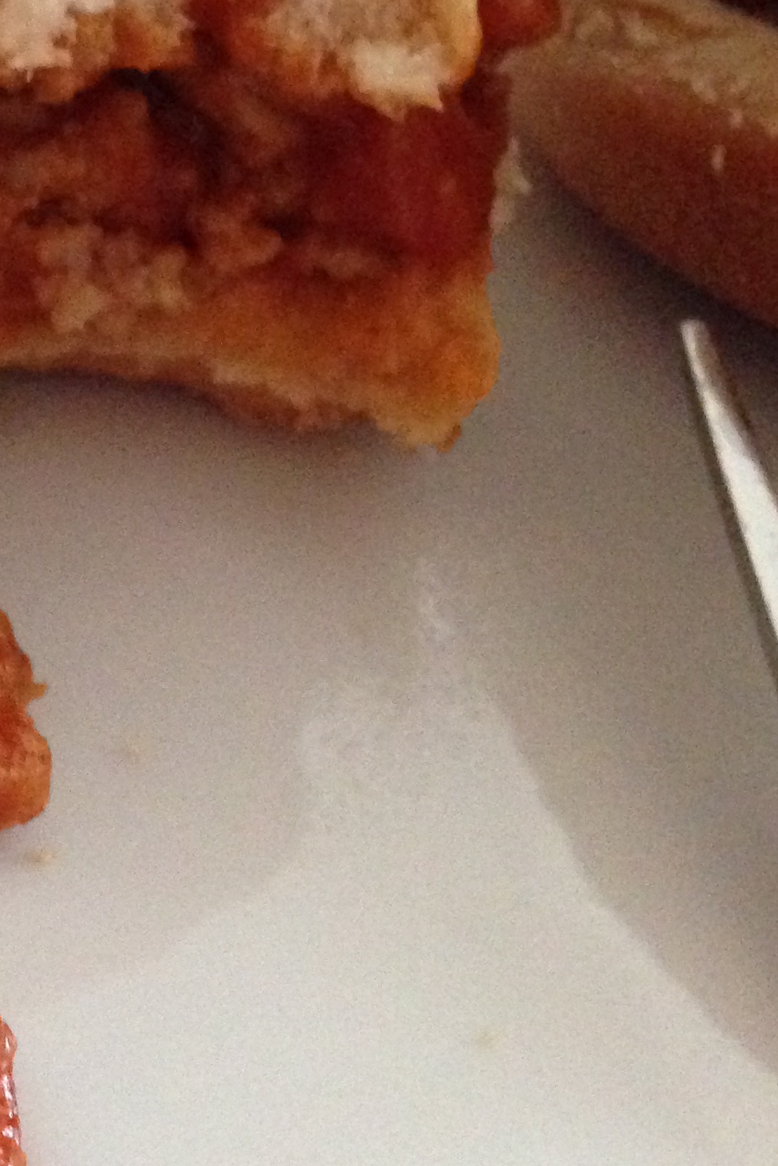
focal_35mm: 82
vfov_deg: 24.5
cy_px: 315
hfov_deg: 15.8
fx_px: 2657
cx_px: -231
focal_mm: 4.12
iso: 640
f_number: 2.4
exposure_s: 1/15
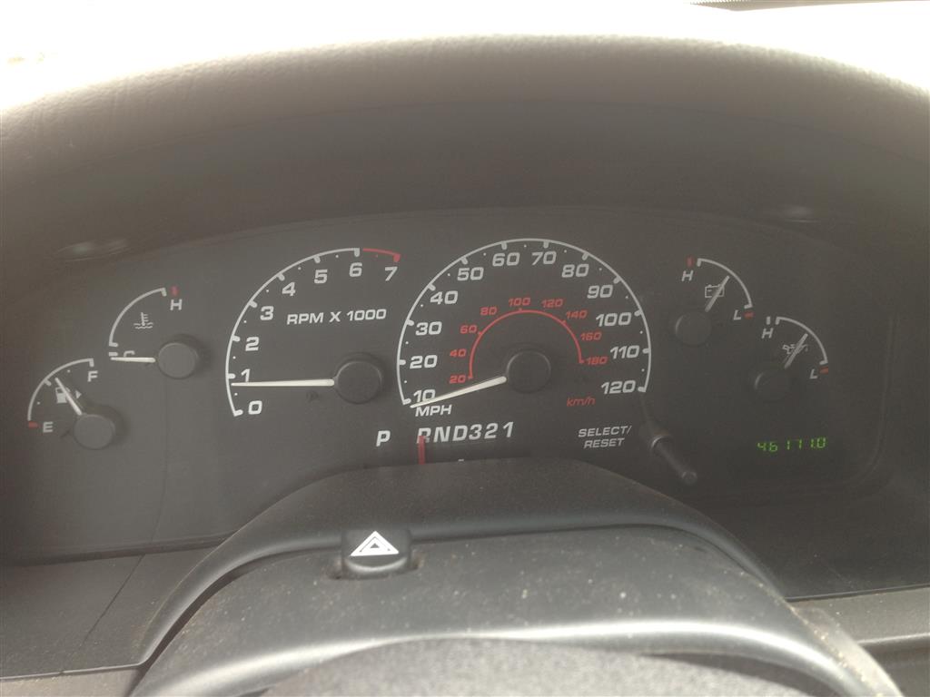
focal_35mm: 33
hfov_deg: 55.4
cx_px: 465
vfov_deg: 42.9
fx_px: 887
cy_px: 348
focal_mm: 4.13
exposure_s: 1/30
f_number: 2.4
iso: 50
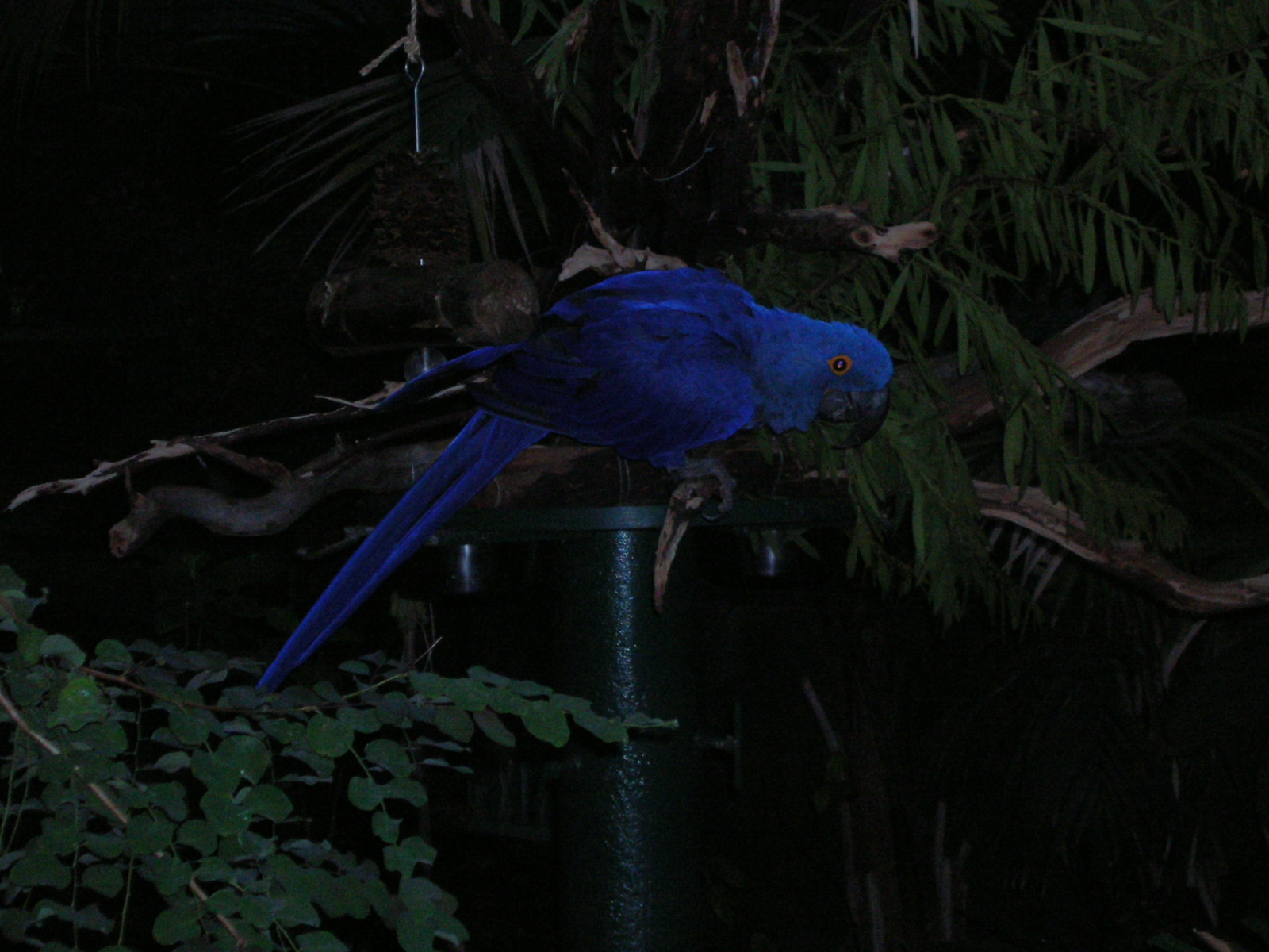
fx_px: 3629
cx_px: 634
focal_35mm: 99
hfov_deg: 19.8
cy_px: 476
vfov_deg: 14.9
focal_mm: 16.4
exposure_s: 1/60.1
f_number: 4.8
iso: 200
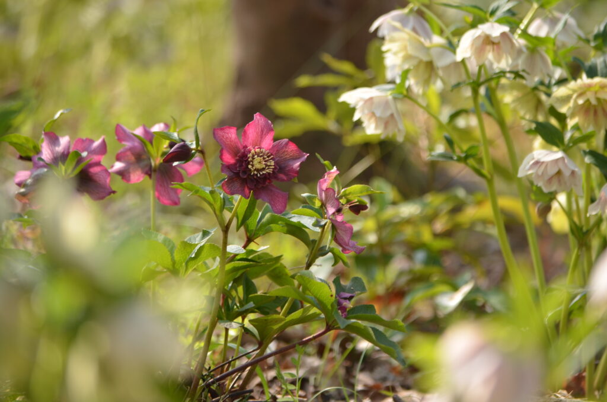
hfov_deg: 6.9
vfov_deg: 4.6
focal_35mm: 300
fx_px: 5047
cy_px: 201
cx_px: 304
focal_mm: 200
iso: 100
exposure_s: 1/160
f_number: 5
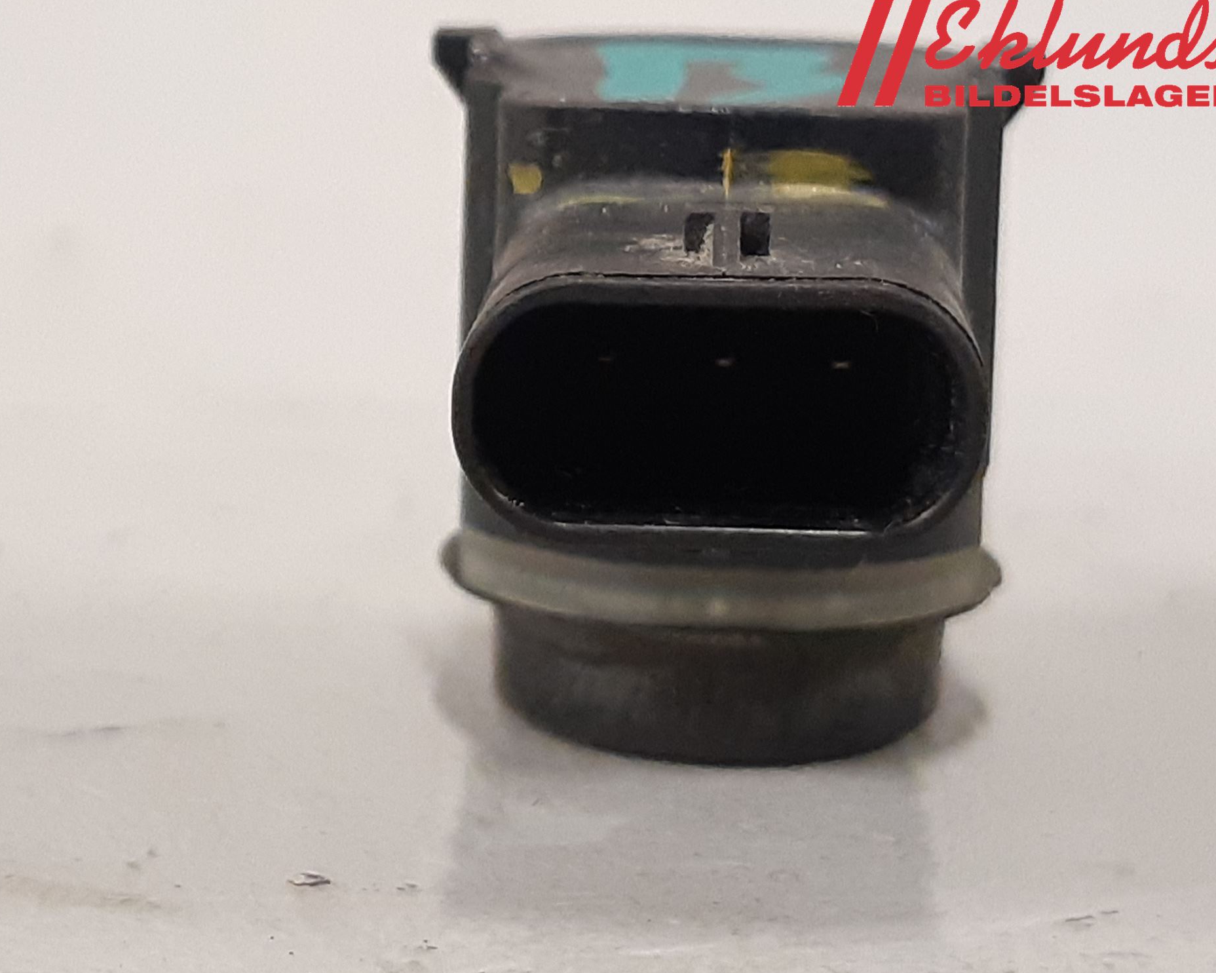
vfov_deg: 51.5
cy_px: 499
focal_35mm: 28
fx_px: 1008
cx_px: 568
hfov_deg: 62.1
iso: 250
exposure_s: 1/50
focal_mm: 3.93
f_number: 1.7
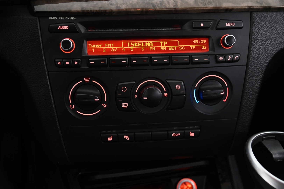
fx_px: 378
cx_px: 142
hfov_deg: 41.1
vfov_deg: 28.0
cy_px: 94
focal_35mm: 48
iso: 2000
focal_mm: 48
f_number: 4
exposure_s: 1/13
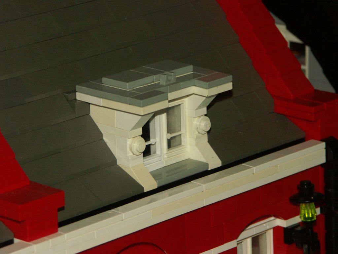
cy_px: 127
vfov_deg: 7.4
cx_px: 169
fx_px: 1953
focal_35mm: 200
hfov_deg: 9.9
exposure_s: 1/200
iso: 200
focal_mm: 50.8
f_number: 5.6
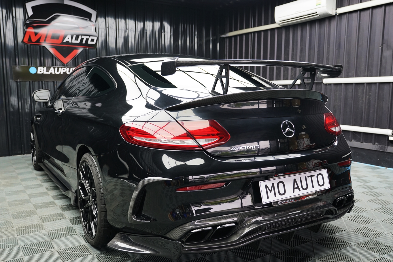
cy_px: 141
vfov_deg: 40.0
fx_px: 360
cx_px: 201
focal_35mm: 33
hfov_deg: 57.2
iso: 800
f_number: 4
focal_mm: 30
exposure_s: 1/160
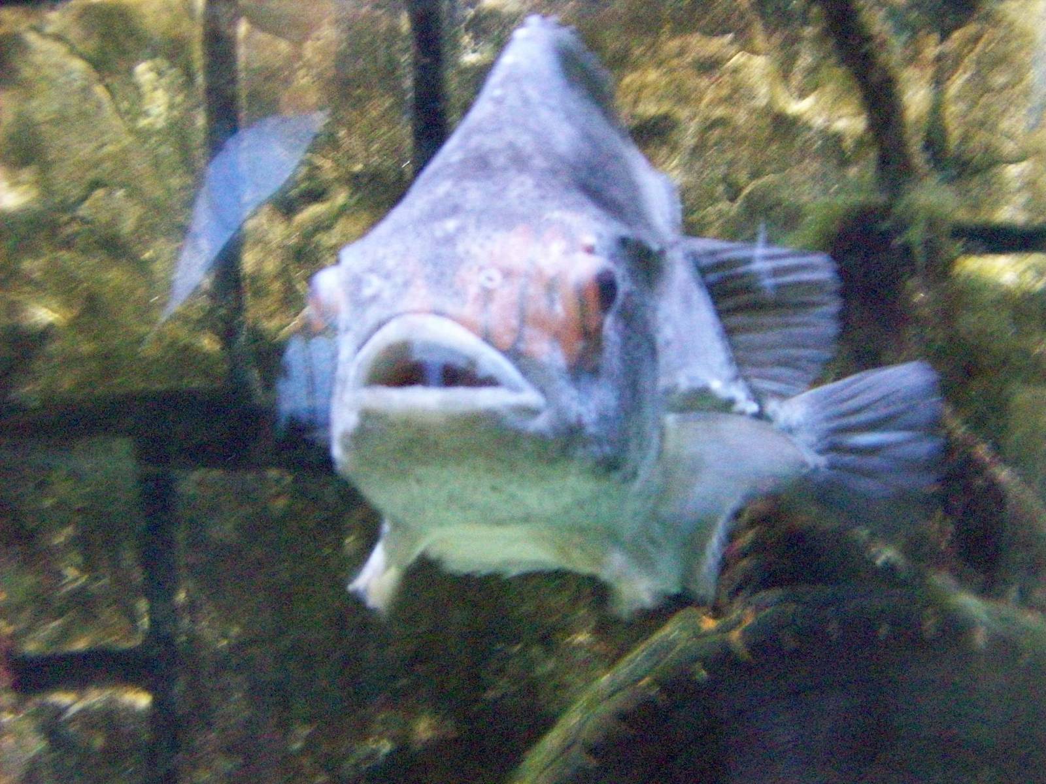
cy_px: 392
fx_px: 1088
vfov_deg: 39.7
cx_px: 523
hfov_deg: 51.4
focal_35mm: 36
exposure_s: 1/10.4
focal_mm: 6
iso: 800
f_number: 2.7
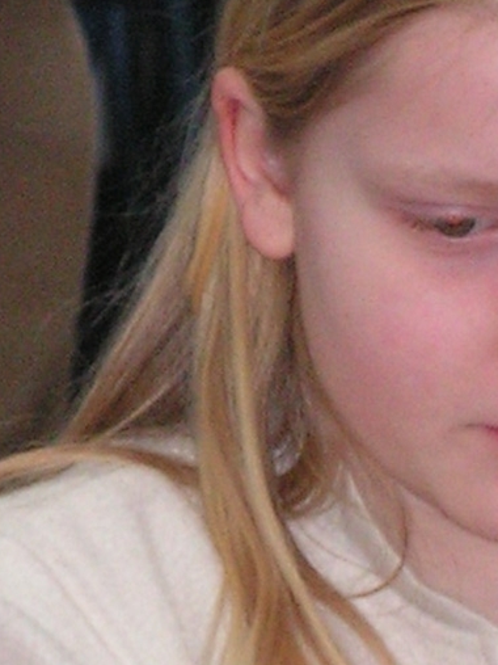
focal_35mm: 669
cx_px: 337
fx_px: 12838
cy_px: 616
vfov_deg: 3.0
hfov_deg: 2.2
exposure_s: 1/160
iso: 200
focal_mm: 26.5
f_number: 3.4
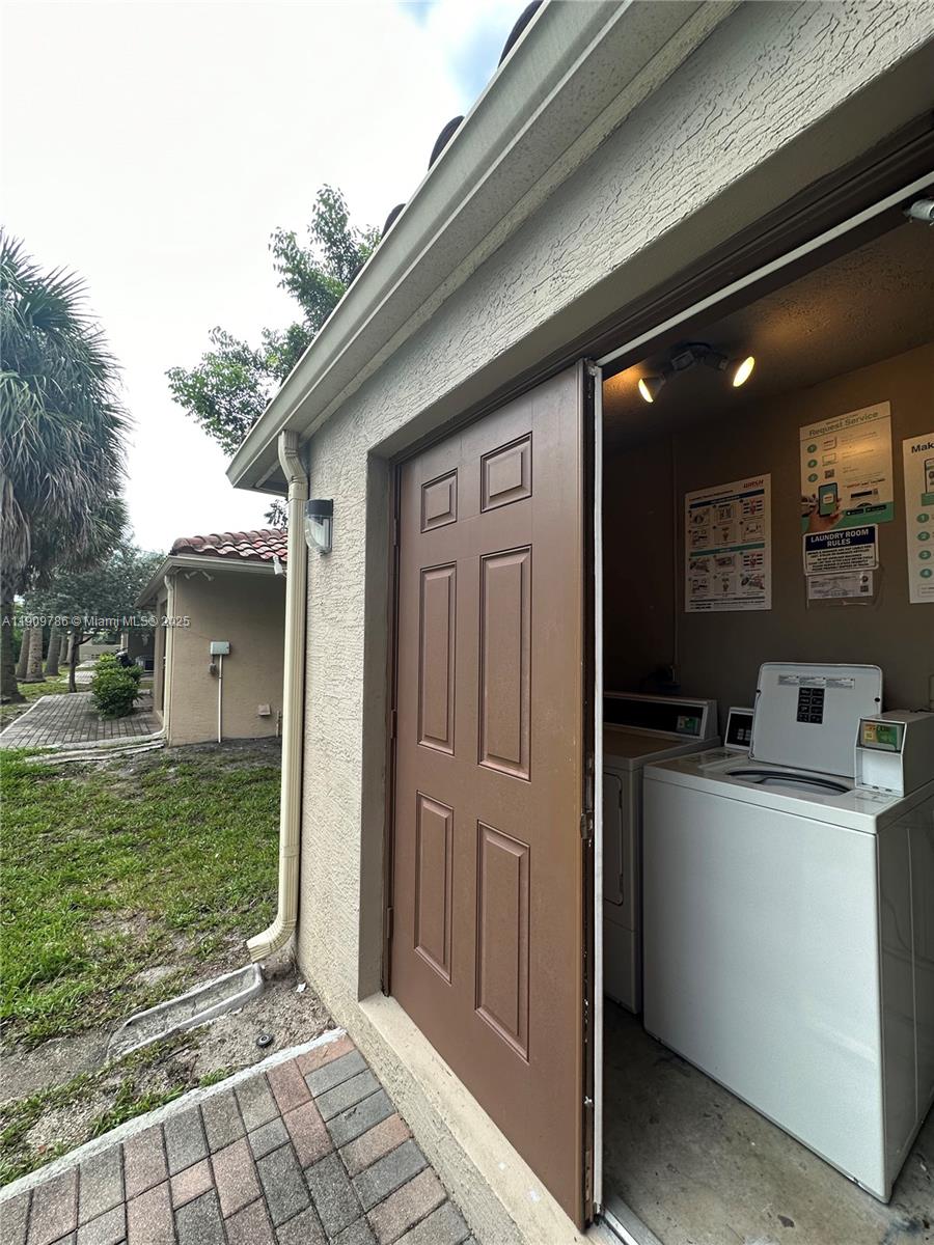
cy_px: 622
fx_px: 504
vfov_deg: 102.1
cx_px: 467
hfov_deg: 85.7
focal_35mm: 14
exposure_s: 1/201
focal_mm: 2.22
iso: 40
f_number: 2.2
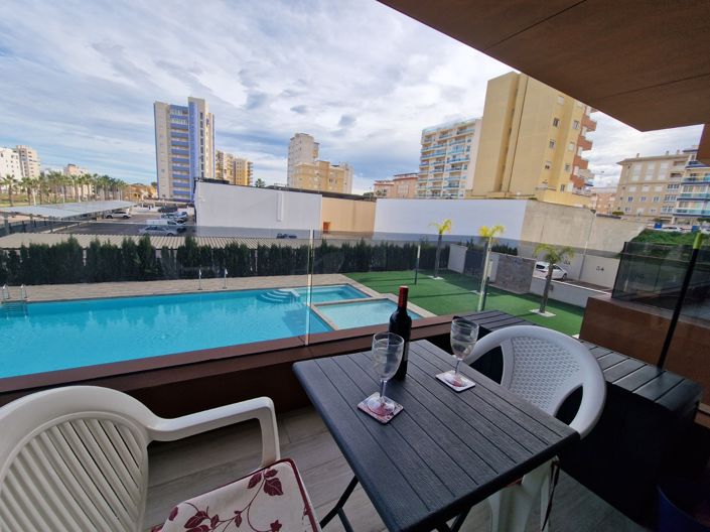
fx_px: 267
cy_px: 266
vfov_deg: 89.9
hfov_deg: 106.2
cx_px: 355
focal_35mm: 13
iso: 50
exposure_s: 1/1596
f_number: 2.2
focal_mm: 2.2
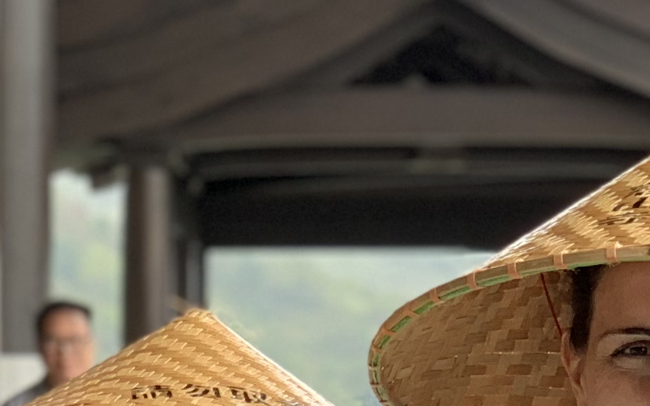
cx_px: 116
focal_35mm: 225
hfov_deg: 9.3
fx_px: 3985
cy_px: 828
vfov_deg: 5.7
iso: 80
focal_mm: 6
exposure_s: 1/122
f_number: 2.4
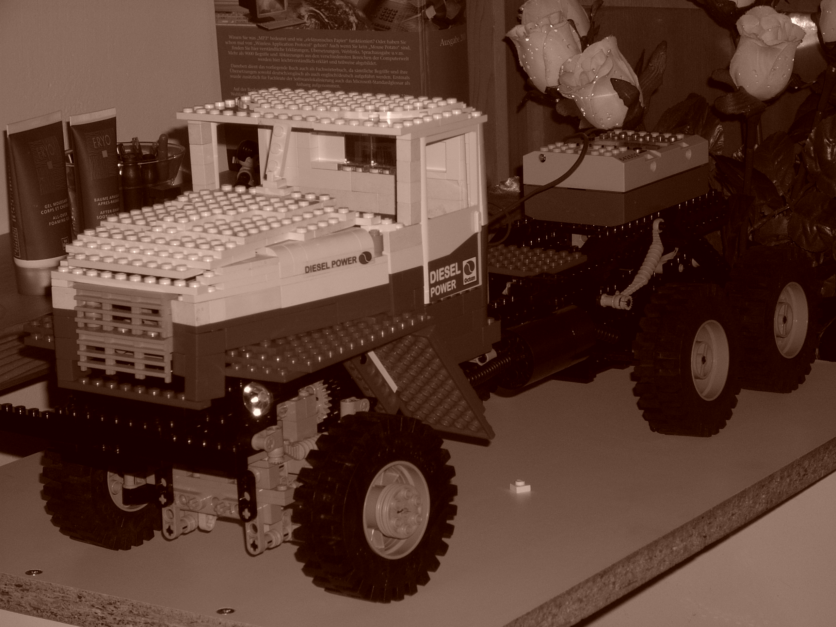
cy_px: 314
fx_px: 2729
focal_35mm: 113
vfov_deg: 13.1
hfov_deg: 17.4
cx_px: 418
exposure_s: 1/60
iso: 64
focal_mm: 18.6
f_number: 5.2
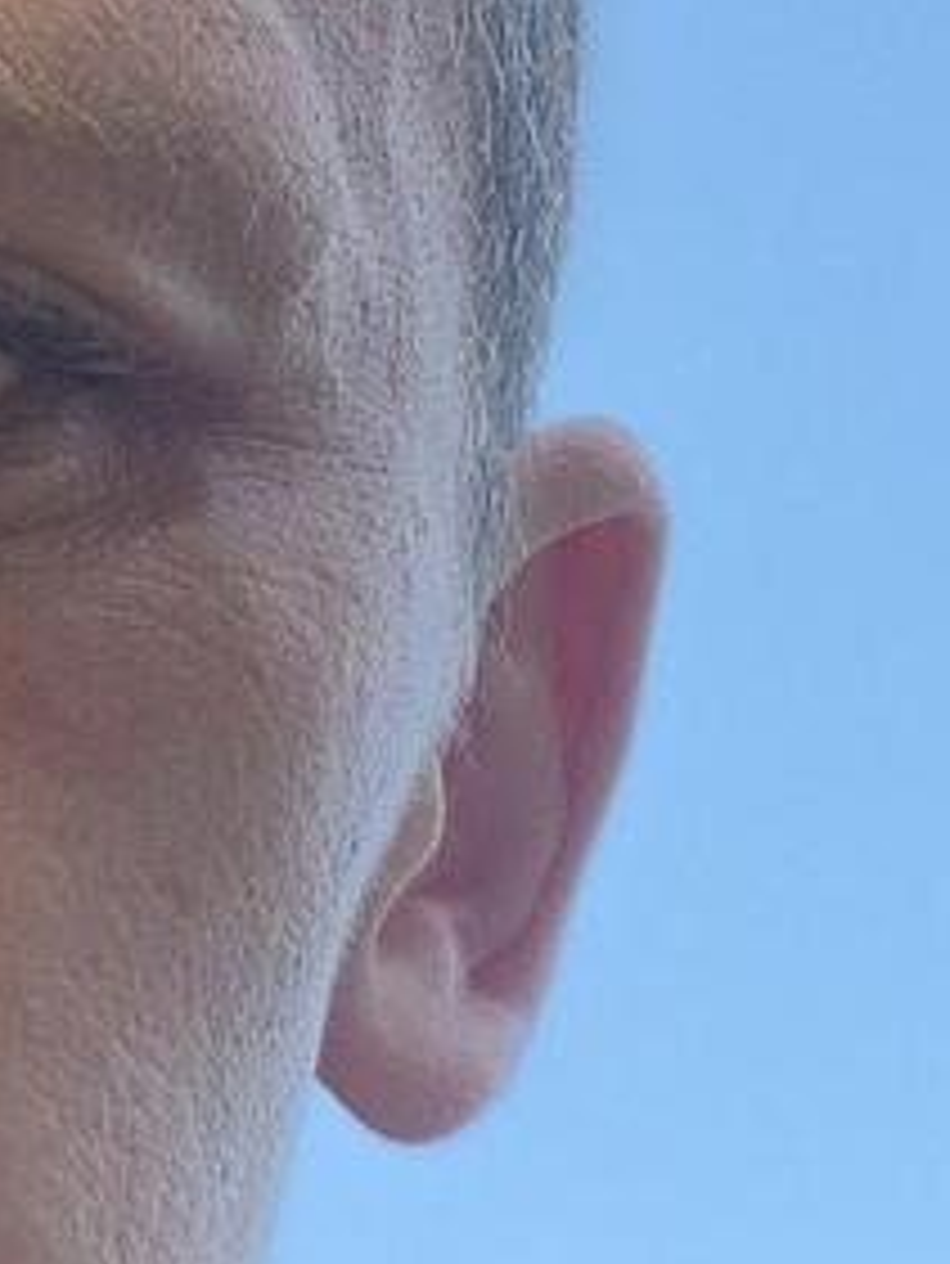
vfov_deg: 13.5
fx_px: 5338
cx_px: -691
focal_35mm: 146
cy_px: 913
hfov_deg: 9.7
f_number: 2.2
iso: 64
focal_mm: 2.87
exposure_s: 1/121
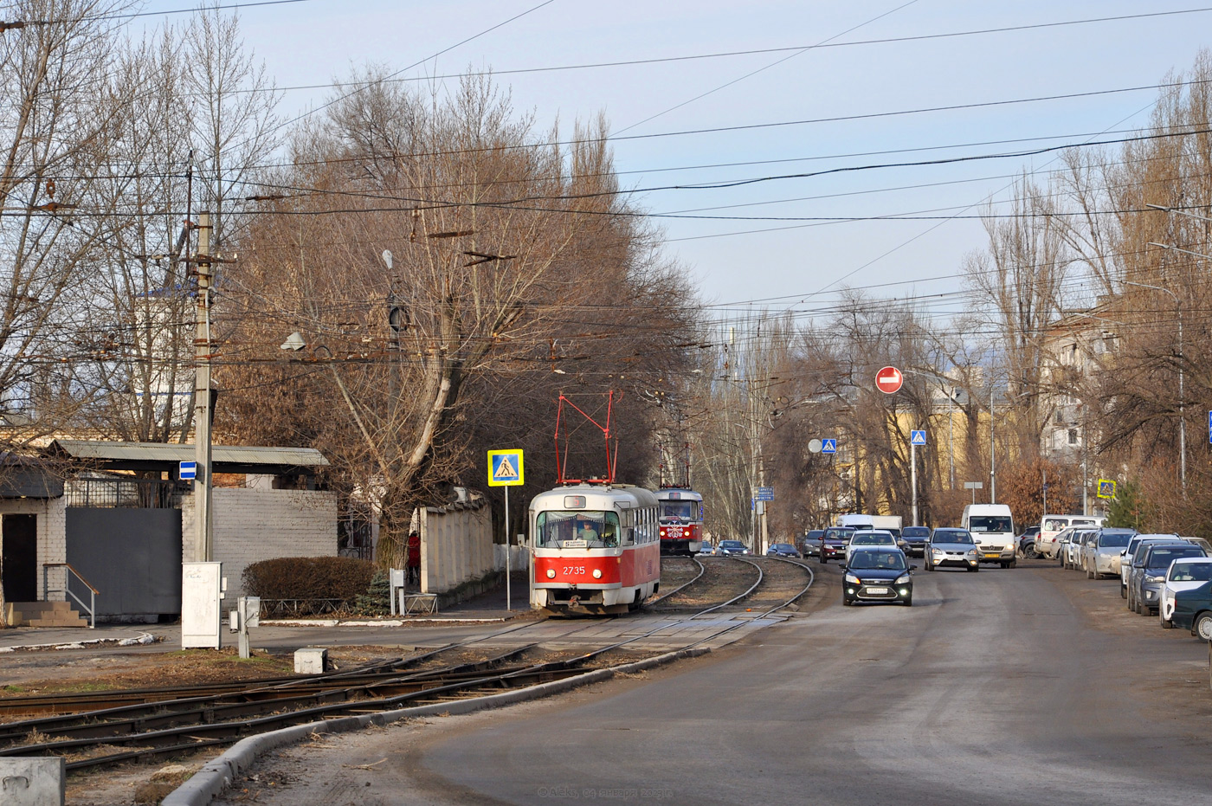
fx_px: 4945
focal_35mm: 147
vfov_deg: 9.3
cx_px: 606
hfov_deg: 14.0
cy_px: 403
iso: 200
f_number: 7.1
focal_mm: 98
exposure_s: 1/400
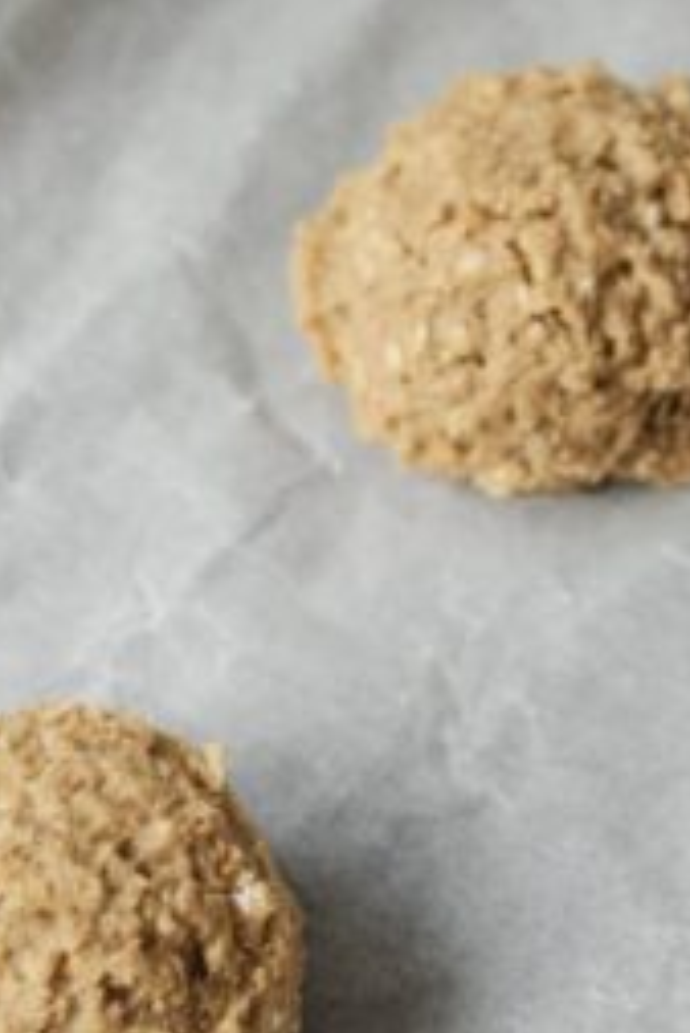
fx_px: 4249
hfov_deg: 9.3
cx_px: 443
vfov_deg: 13.8
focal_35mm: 148
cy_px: 674
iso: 125
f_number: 4.5
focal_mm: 50
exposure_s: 1/20
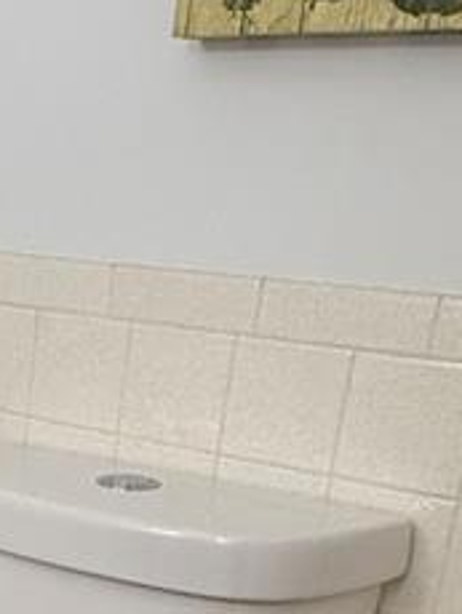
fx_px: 1297
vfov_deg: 24.6
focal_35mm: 73
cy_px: 702
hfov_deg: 18.3
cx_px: -195
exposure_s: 1/120
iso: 320
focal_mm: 2.22
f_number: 2.2
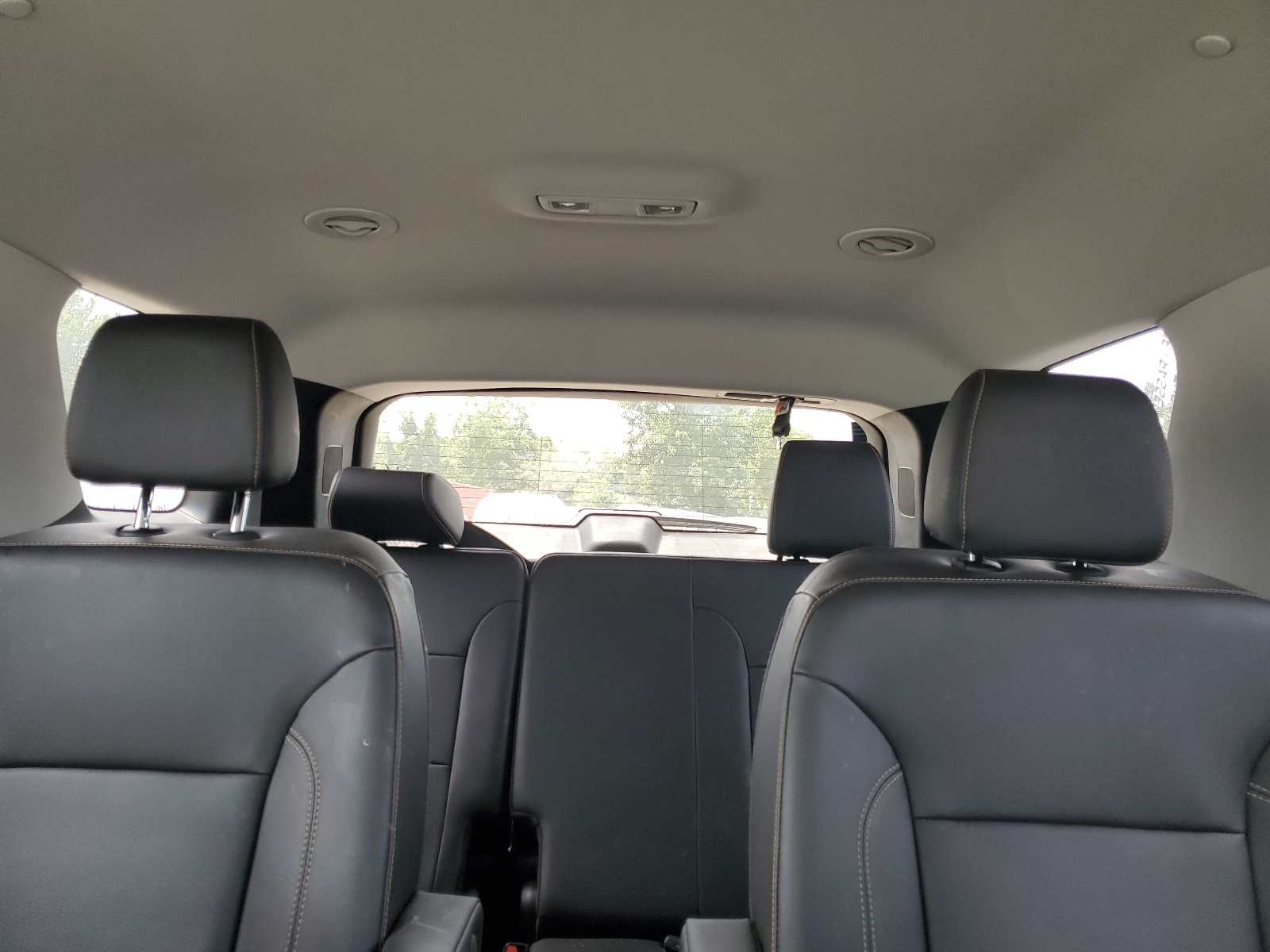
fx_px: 954
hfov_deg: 67.3
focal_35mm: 26
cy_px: 476
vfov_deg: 53.1
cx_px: 635
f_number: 1.5
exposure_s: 1/120
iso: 70
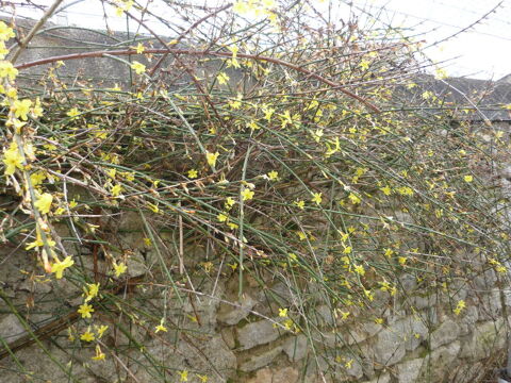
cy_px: 192
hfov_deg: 55.4
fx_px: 487
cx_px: 256
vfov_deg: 42.9
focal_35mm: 33
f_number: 2.8
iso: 100
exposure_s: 1/100
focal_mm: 5.5
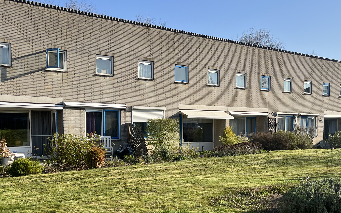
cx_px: 231
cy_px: 155
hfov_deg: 42.0
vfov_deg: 27.1
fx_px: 437
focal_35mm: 47
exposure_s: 1/2410
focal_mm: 5.1
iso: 50
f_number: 1.6
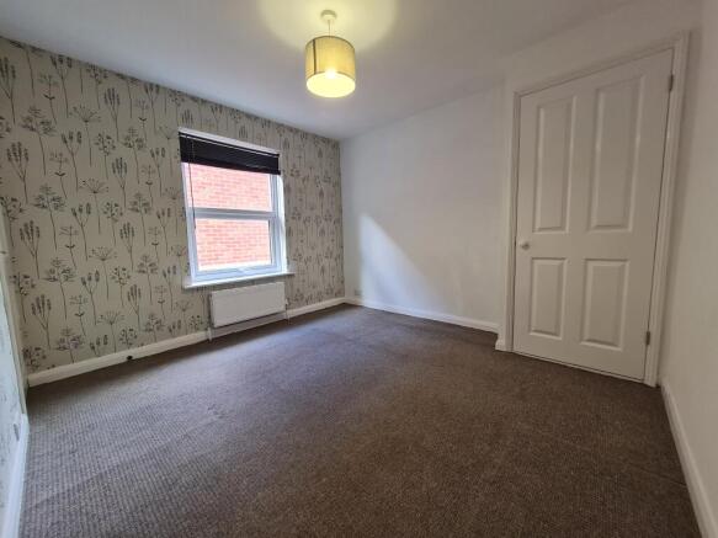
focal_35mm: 13
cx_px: 359
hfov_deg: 106.2
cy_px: 269
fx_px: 270
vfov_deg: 89.9
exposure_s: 1/50
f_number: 2.2
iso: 80
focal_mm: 1.74
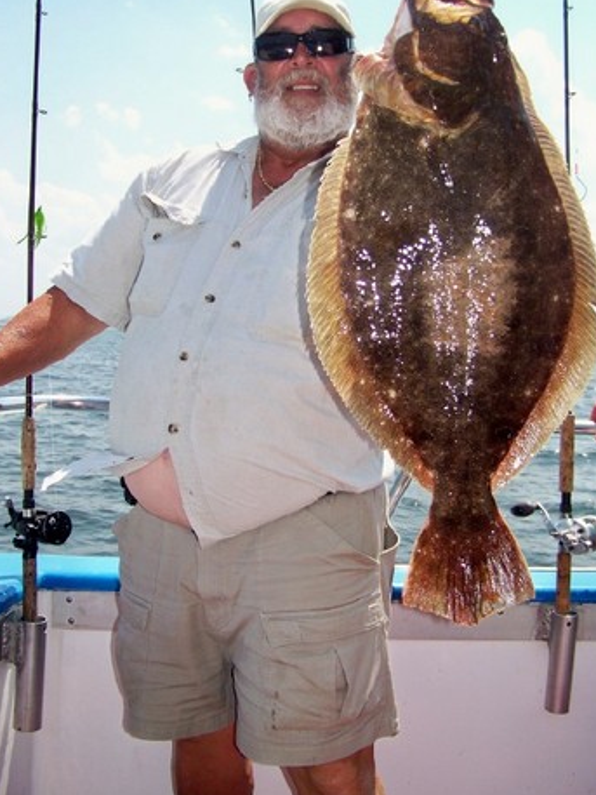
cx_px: 299
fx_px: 964
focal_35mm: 42
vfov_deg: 44.7
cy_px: 359
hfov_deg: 34.4
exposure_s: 1/800
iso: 64
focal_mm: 5.85
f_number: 2.8
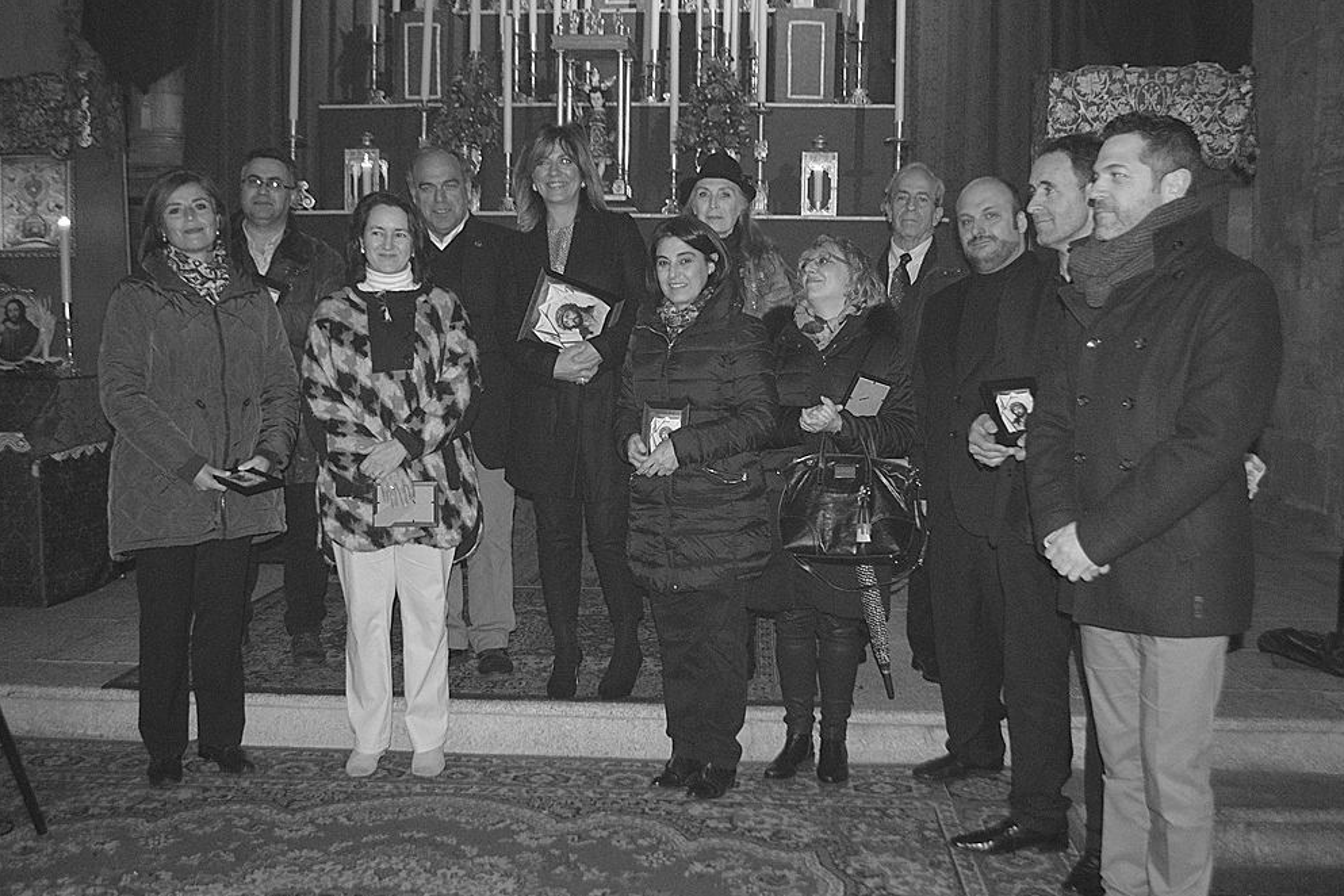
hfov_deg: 55.8
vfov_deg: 38.9
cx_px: 675
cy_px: 457
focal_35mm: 34
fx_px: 1269
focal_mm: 22
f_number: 4
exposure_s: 1/60
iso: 3200
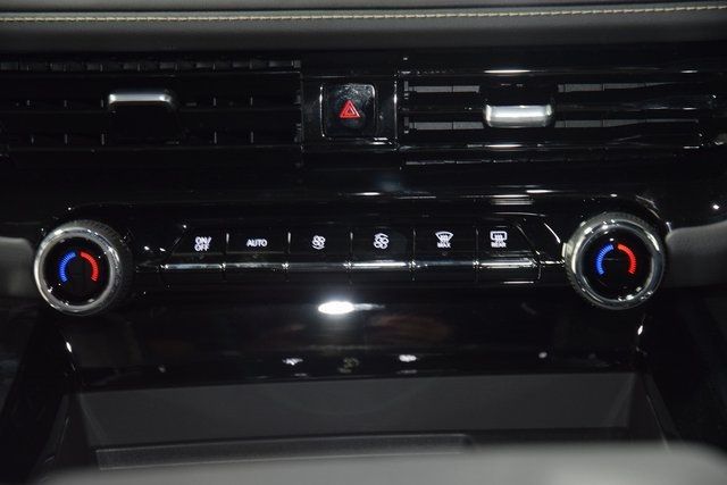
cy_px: 242
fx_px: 2121
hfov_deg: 19.5
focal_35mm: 105
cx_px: 364
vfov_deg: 13.0
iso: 1800
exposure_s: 1/15
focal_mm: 70
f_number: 4.5
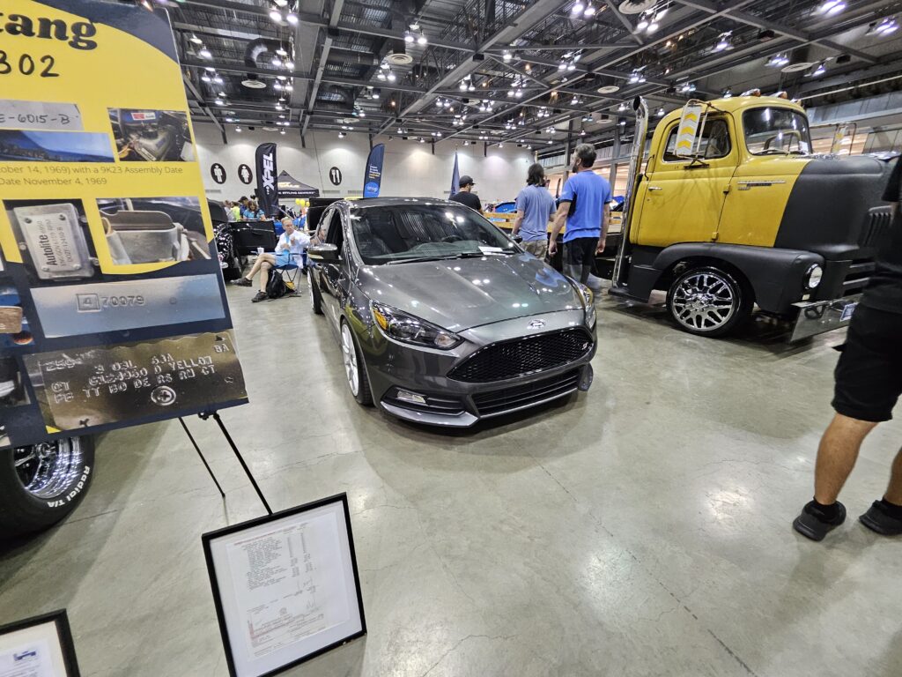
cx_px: 451
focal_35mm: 13
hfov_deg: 106.2
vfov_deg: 89.9
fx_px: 339
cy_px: 338
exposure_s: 1/40
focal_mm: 1.7
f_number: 2.2
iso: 320
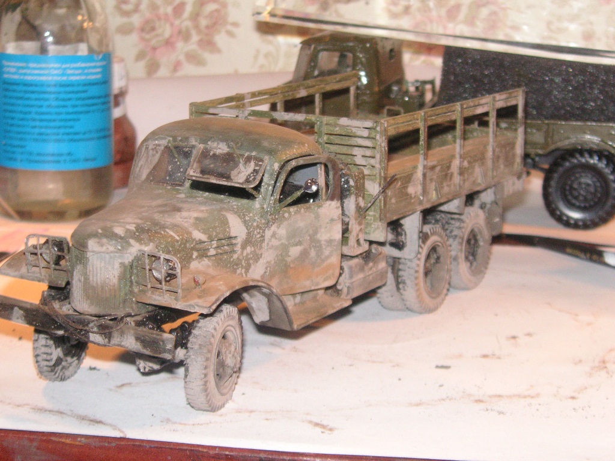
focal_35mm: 88
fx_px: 1563
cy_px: 230
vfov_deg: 16.8
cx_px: 308
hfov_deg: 22.3
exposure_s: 1/90
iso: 160
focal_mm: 14.6
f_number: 4.7
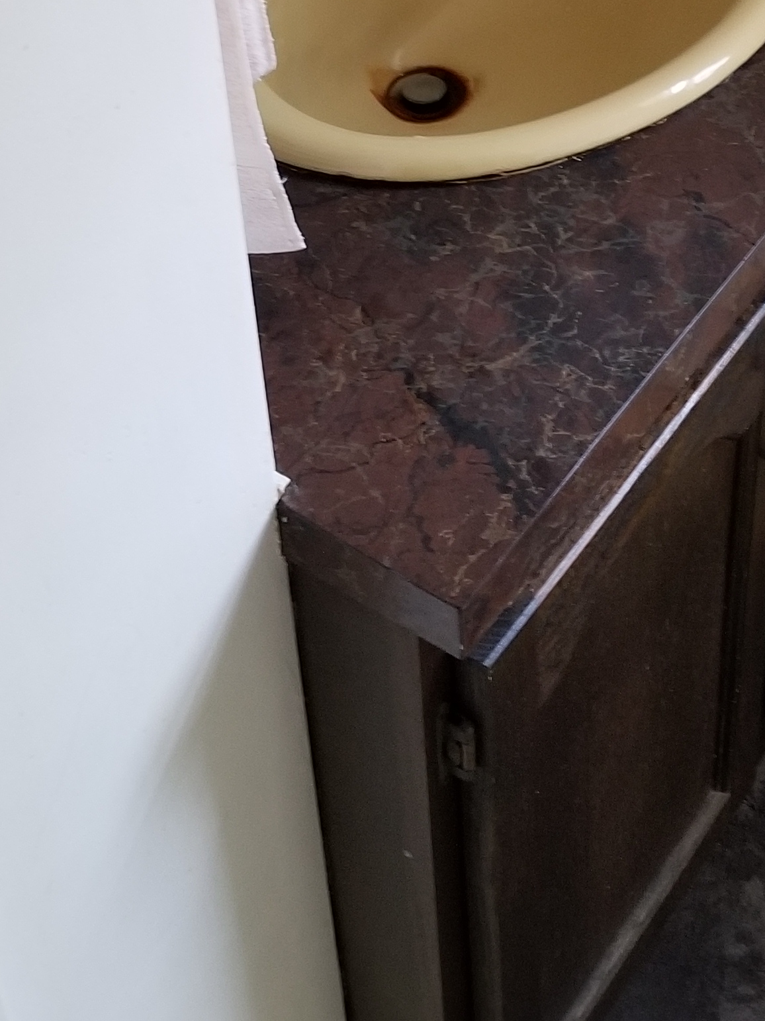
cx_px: 392
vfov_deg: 27.4
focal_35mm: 68
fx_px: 2004
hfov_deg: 21.6
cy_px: 66
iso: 200
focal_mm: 4.25
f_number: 1.7
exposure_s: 1/30
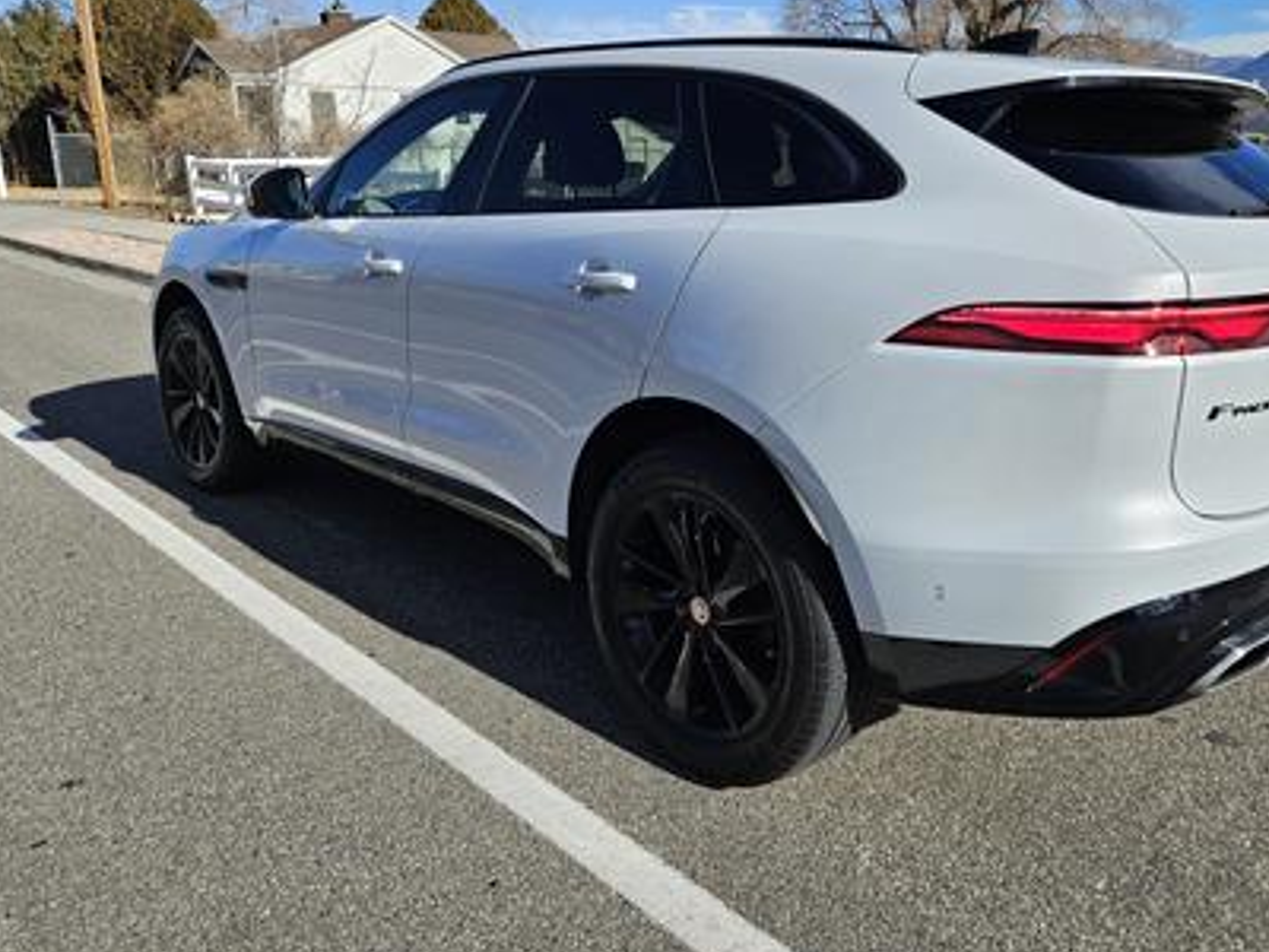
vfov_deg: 47.9
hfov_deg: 61.2
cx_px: 758
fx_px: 1063
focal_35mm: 29
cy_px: 378
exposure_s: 1/1610
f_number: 1.8
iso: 25
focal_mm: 5.4
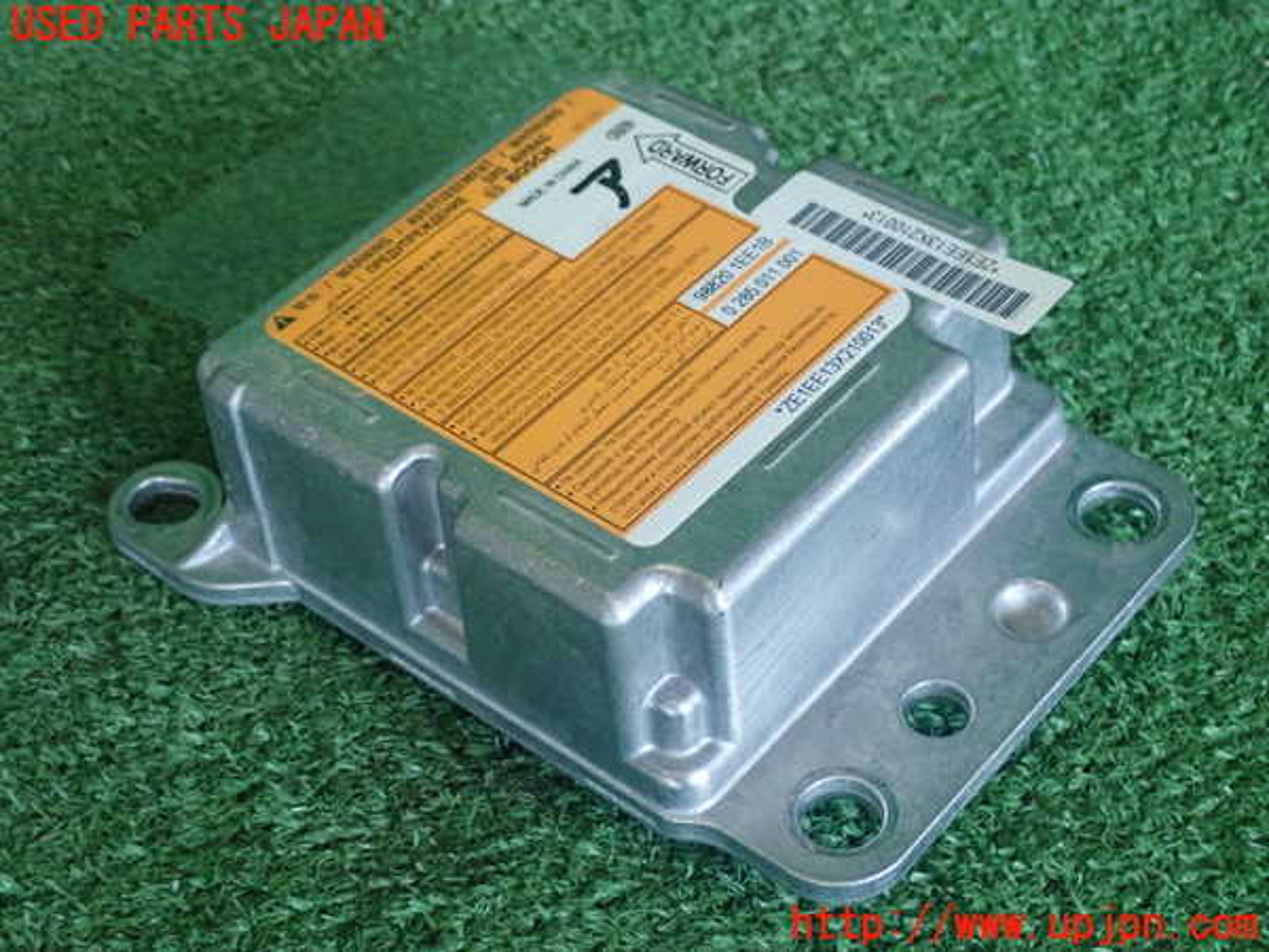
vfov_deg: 24.0
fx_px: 2236
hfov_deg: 31.7
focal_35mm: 61
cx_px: 634
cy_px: 476
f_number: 3.6
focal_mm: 11.01
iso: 800
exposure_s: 1/200
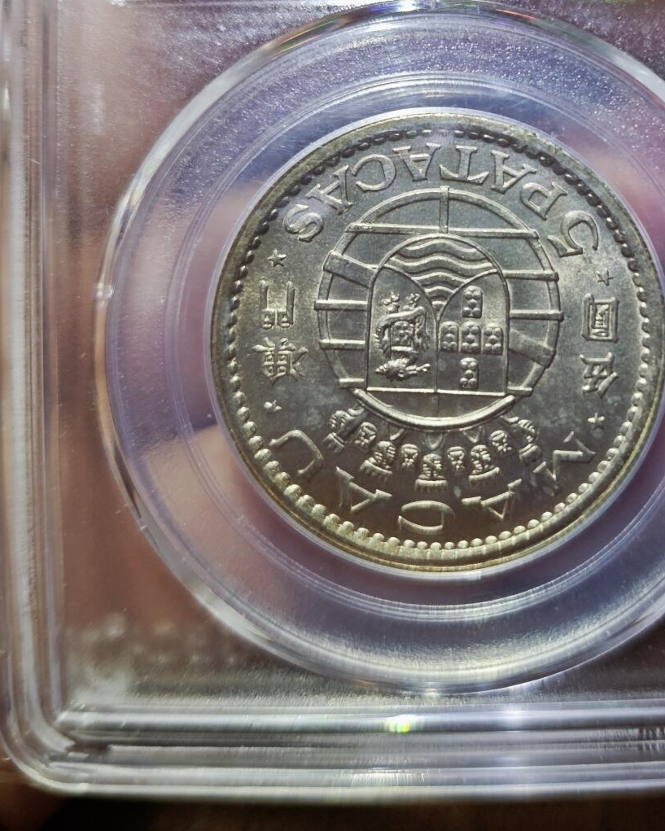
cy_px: 221
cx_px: 479
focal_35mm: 43
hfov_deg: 34.3
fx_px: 1058
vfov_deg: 41.8
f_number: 1.63
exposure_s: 1/100
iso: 50
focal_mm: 5.85
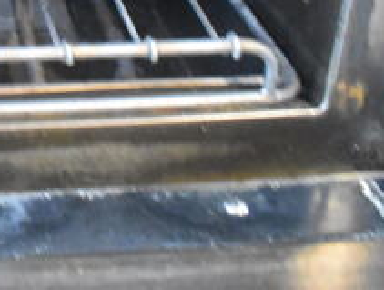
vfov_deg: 18.6
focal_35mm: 75
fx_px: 833
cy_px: -67
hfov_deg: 22.7
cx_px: -136
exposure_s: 1/125
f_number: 3.5
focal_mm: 18
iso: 11400
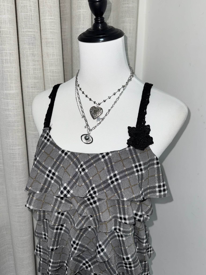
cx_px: 103
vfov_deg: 71.6
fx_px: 190
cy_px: 138
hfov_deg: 56.8
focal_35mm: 24
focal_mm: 6.76
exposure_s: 1/60
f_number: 1.78
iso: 64
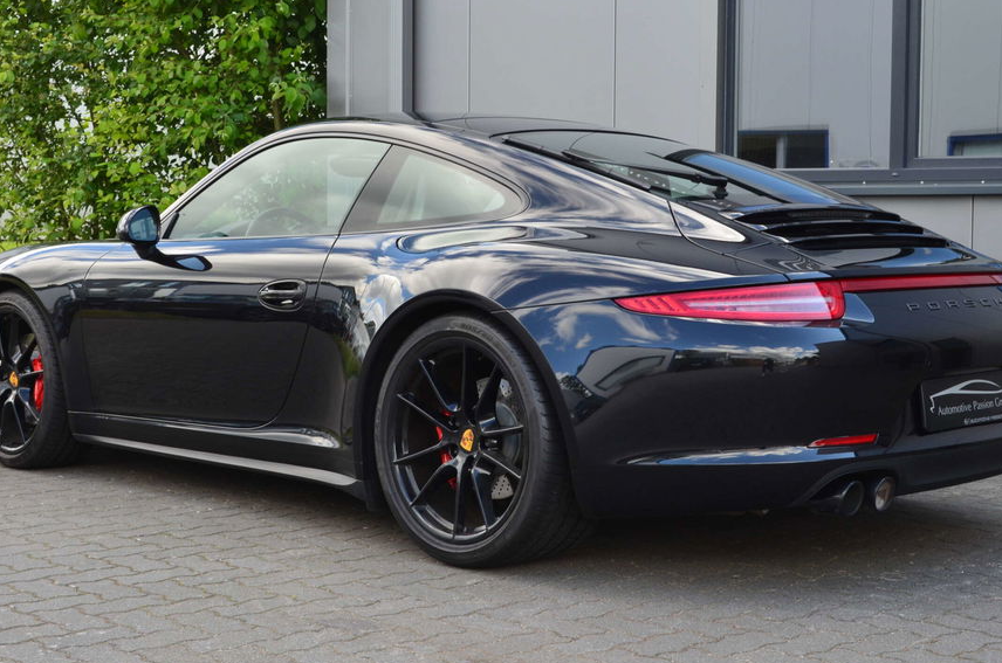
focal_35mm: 61
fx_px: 1694
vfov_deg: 22.2
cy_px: 309
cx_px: 502
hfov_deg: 32.9
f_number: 10
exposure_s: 1/60
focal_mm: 34
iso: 400
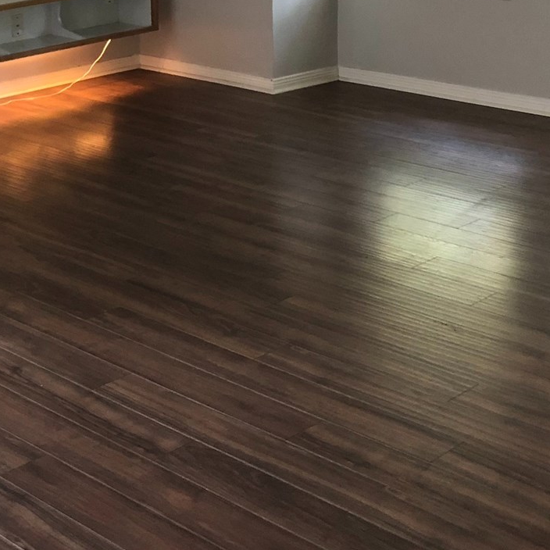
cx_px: 158
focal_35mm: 72
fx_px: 1294
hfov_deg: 23.8
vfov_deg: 22.9
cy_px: -24
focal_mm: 3.99
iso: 80
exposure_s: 1/15
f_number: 1.8
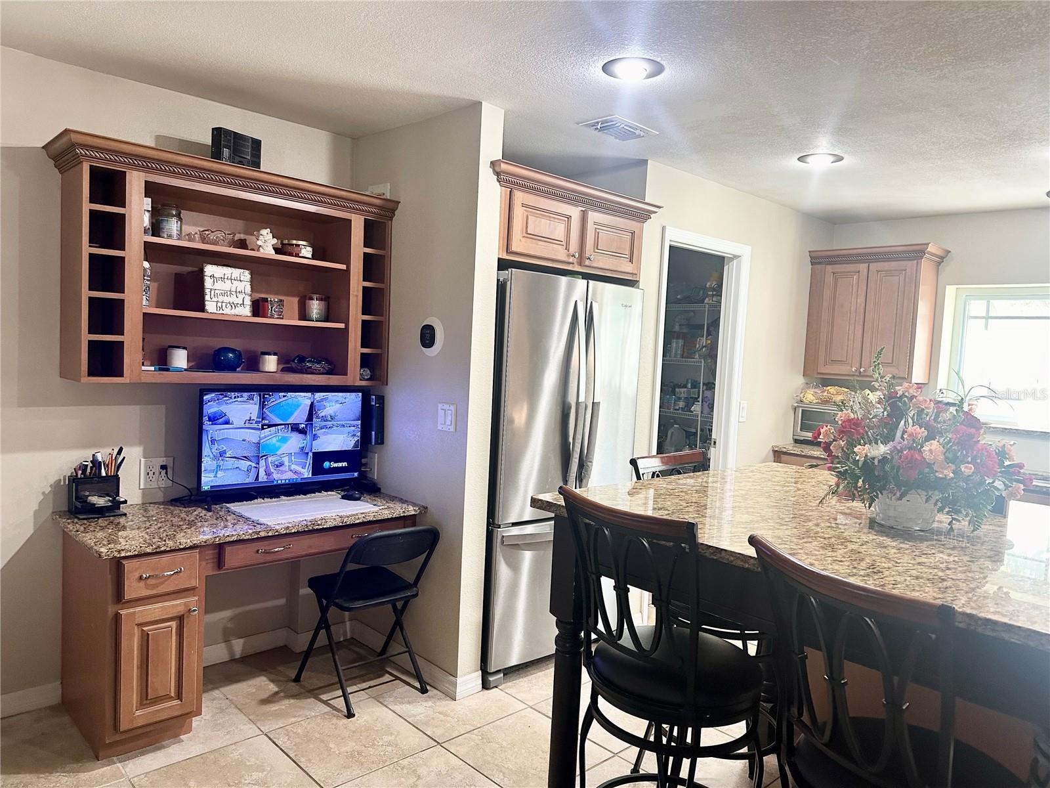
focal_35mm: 24
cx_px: 525
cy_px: 394
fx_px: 728
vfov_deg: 56.8
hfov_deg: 71.6
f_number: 1.78
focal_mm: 6.86
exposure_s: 1/60
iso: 250
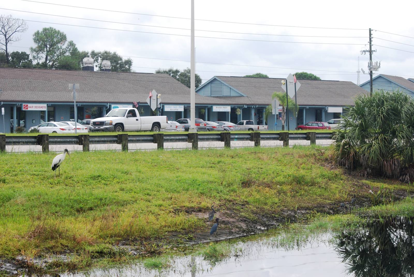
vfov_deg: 13.1
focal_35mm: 105
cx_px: 207
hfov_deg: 19.4
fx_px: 1209
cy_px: 138
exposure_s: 1/800
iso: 400
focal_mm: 70
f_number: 7.1
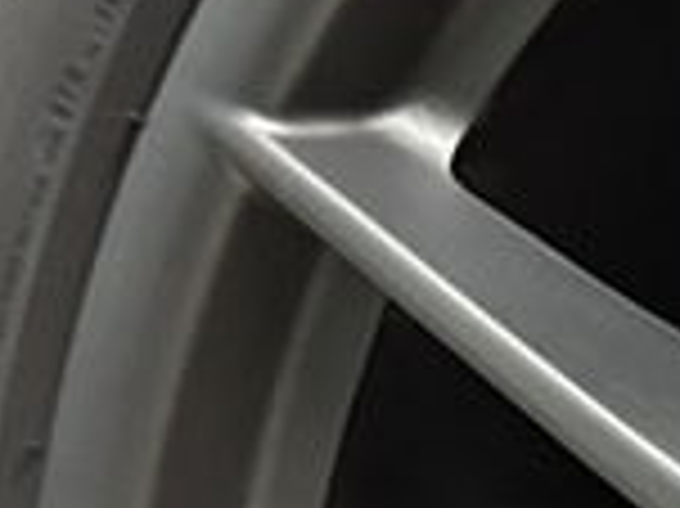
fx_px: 3199
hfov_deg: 11.5
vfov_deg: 8.7
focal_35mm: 163
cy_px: 944
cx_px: 1103
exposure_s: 1/25
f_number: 1.78
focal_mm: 6.86
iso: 800
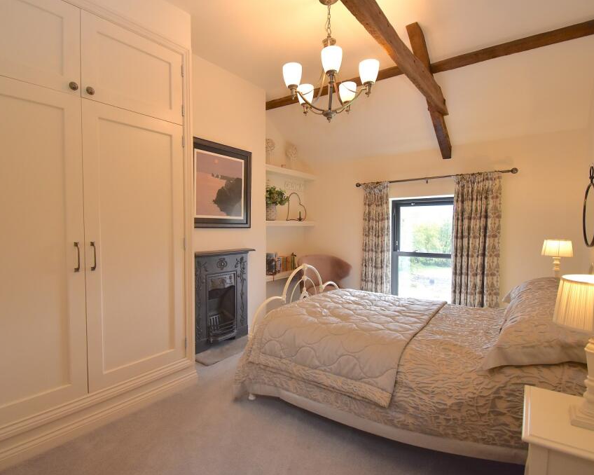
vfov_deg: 77.0
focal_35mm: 17
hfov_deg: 89.6
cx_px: 286
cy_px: 238
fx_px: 299
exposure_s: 1/200
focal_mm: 10
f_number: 5
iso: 720
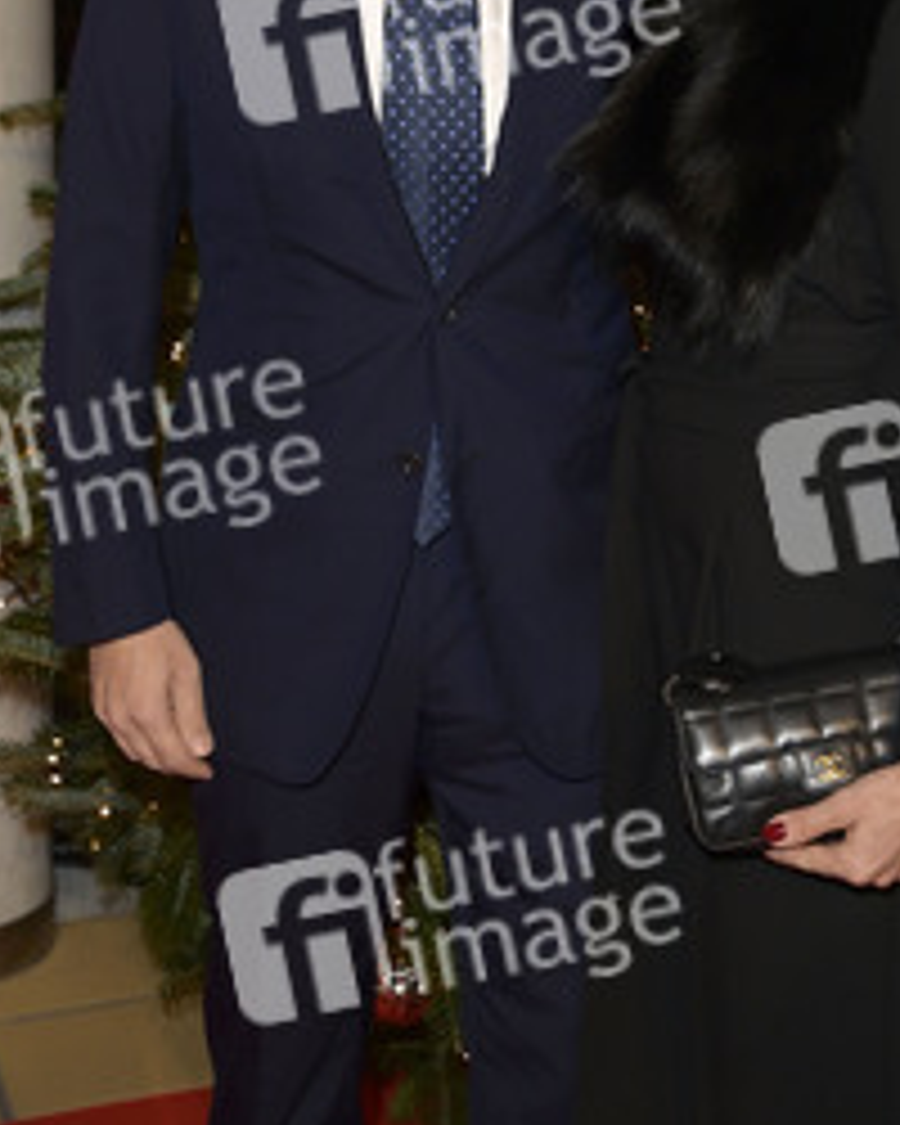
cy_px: 243
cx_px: 580
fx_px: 2797
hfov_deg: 18.2
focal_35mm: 84
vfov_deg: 22.5
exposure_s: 1/250
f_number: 5.6
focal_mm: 56
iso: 1600
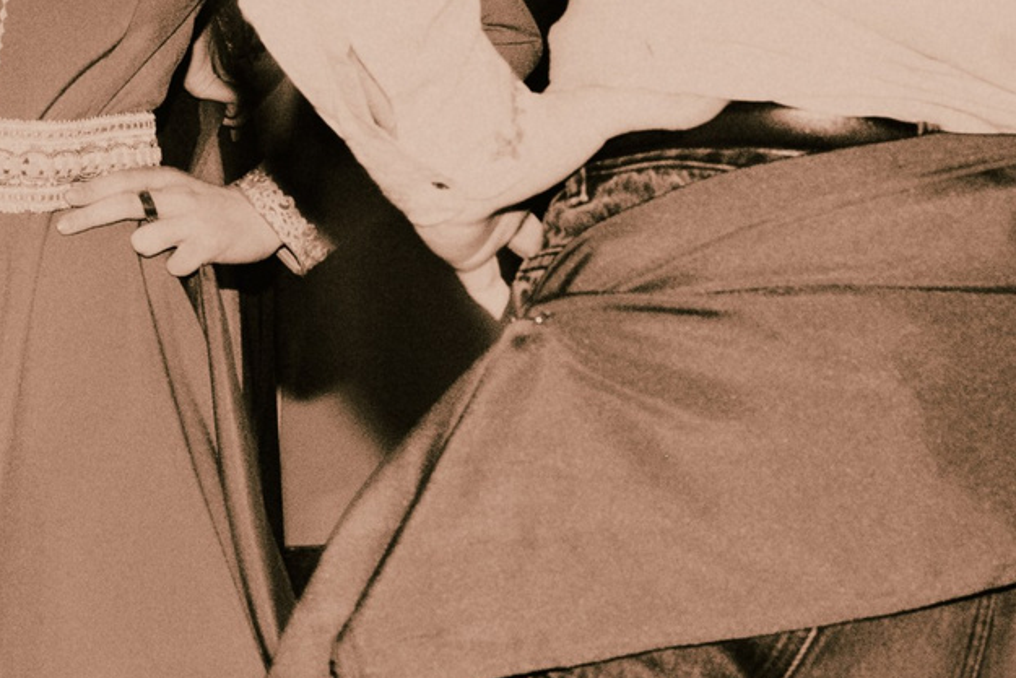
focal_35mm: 172
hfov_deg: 11.8
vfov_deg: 7.9
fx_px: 4855
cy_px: -2
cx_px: 41
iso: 1600
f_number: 11
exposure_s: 1/15
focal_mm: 42
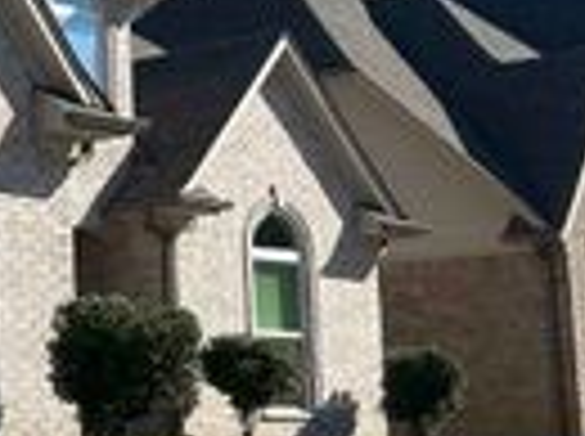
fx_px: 1822
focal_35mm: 108
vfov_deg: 13.7
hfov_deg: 15.5
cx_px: -495
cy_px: 164
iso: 25
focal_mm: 3
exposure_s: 1/1675
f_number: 1.8
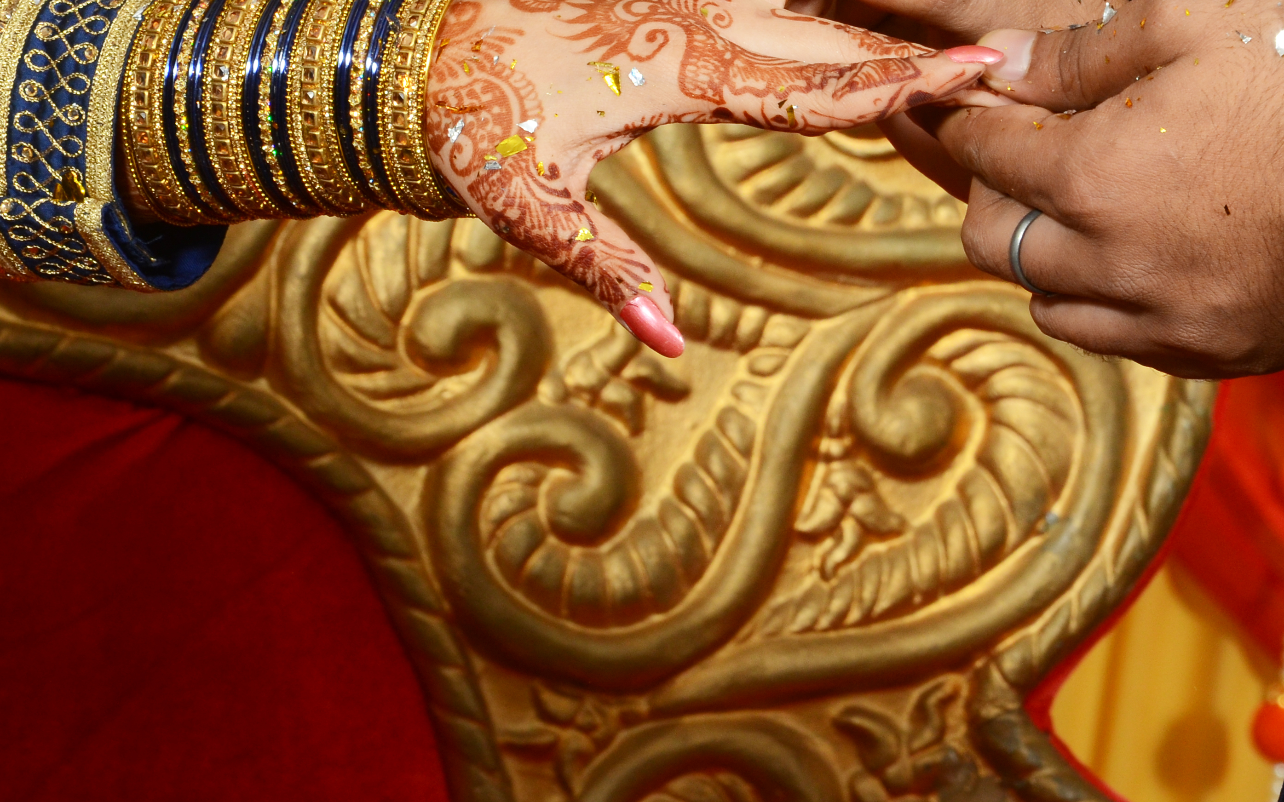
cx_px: 810
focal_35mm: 283
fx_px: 9899
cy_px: 89
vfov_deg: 4.6
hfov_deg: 7.4
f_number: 11
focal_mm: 105
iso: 400
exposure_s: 1/100
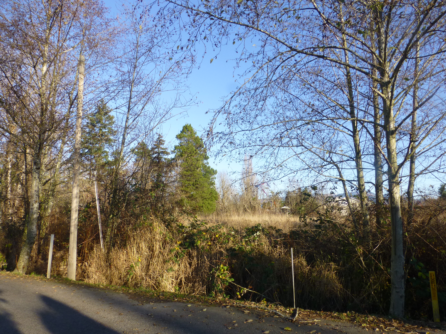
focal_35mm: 24
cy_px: 167
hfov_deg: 71.6
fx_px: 309
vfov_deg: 56.8
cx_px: 223
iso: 100
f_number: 4
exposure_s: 1/320
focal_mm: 4.3
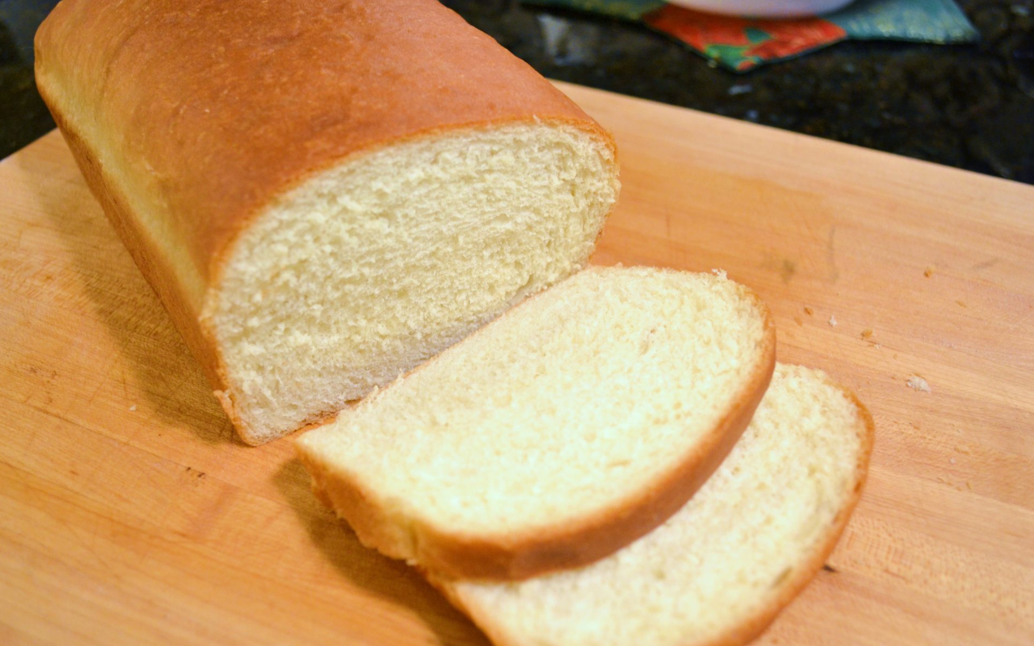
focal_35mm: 40
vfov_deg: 32.0
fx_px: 1127
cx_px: 516
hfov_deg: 49.3
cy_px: 346
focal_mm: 26
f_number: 4.2
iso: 1100
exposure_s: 1/15
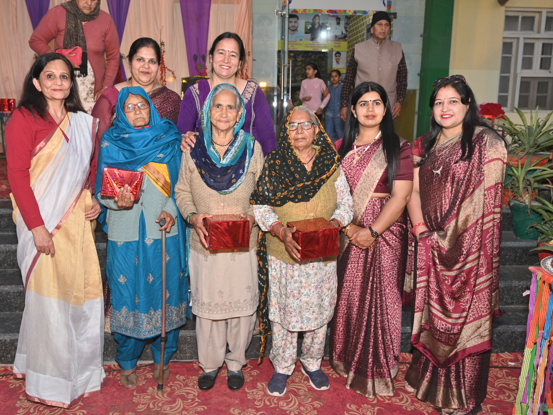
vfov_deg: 42.3
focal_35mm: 34
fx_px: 536
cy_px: 205
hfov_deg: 54.5
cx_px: 253
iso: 1000
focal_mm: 30.5
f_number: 5.6
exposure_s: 1/60
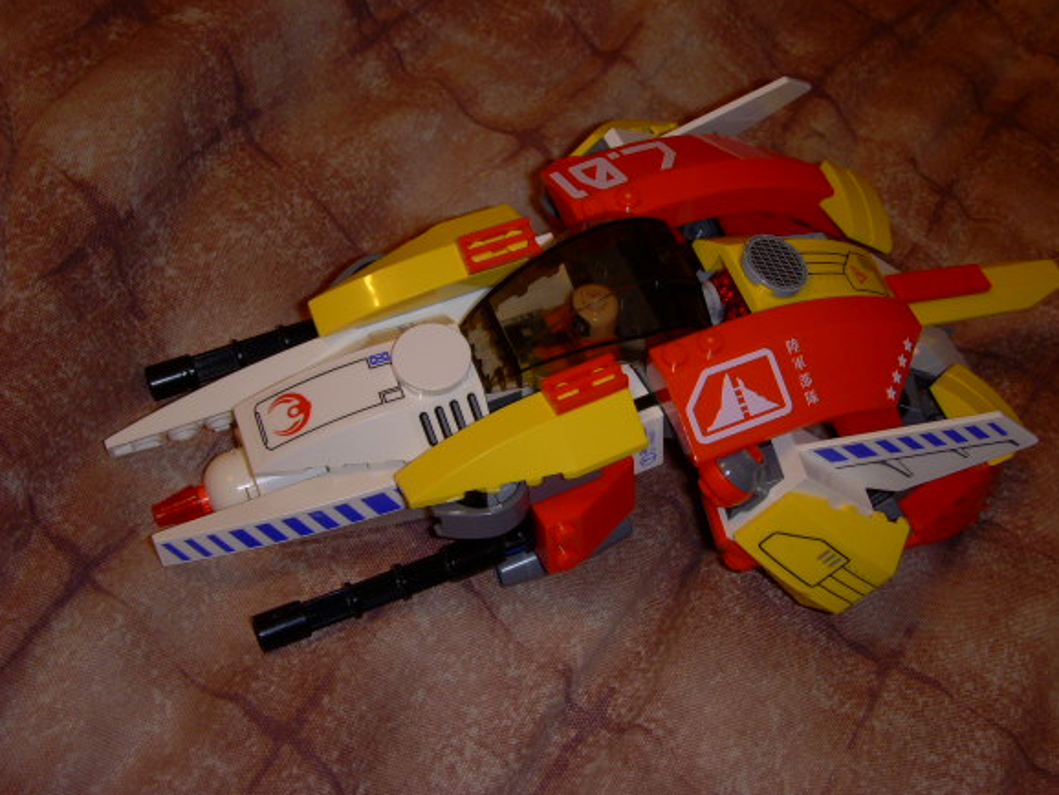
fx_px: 1591
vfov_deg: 28.0
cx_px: 579
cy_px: 365
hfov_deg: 36.8
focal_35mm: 52
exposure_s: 1/30
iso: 100
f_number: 3.4
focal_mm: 7.9
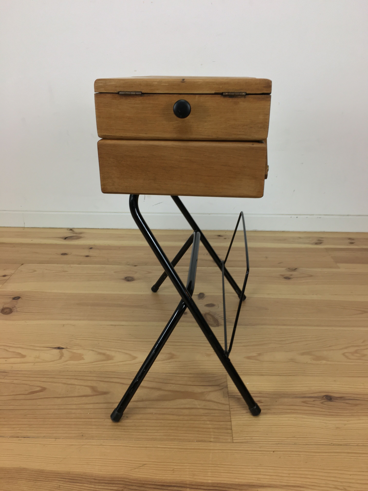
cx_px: 184
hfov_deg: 48.2
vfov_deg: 61.7
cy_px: 246
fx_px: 411
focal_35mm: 29
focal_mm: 4.15
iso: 40
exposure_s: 1/33
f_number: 2.2
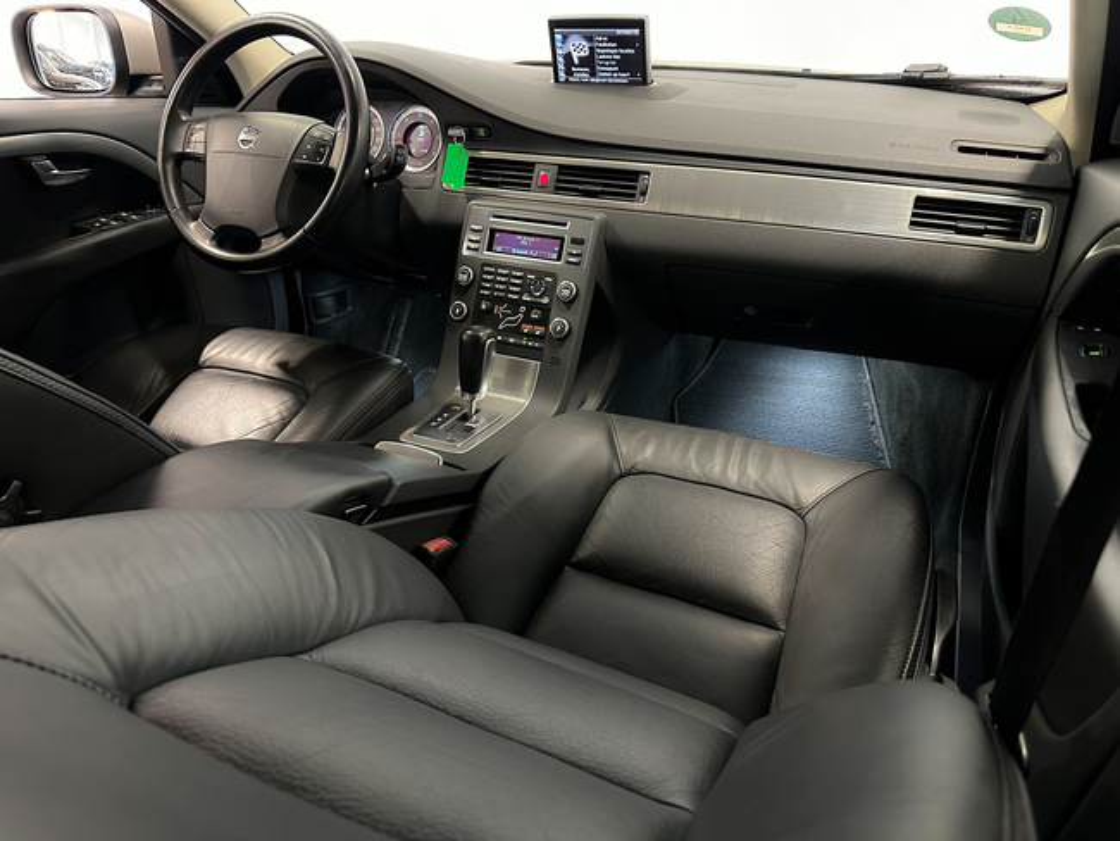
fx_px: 777
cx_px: 560
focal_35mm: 24
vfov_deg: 56.8
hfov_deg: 71.6
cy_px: 420
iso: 1000
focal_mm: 6.86
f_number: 1.8
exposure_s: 1/35
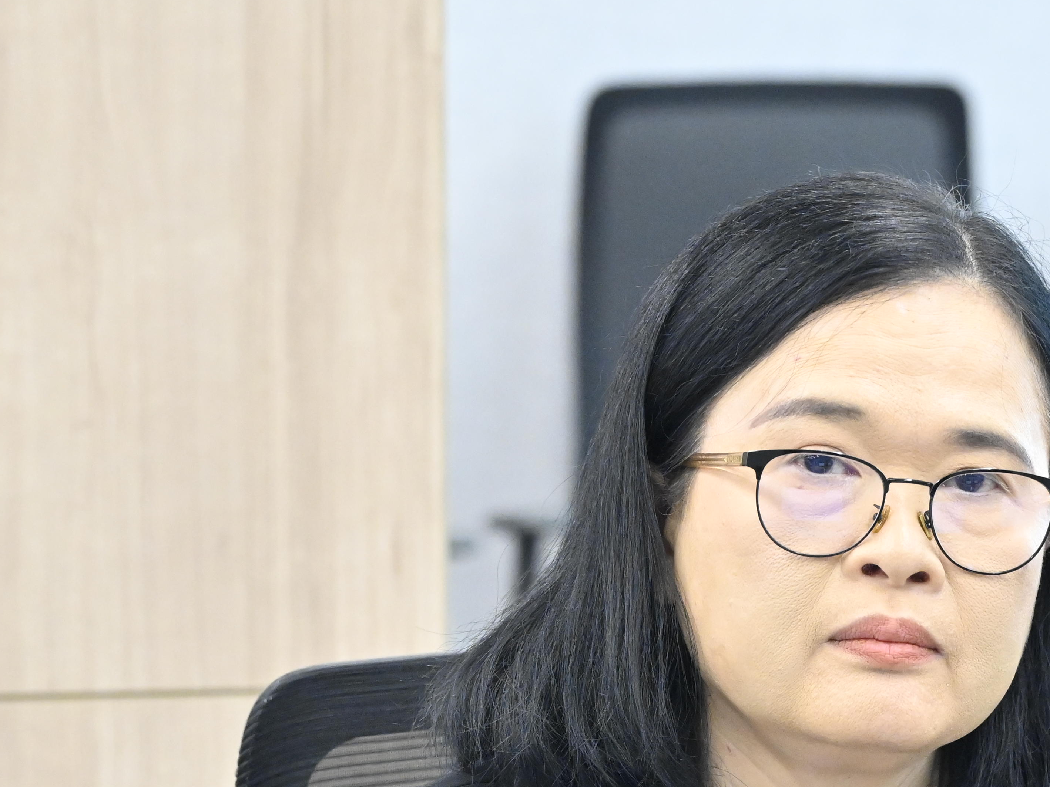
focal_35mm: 235
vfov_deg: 6.3
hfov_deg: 8.4
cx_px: 897
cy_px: 950
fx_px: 7129
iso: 3200
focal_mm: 84
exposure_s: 1/160
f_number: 4.5
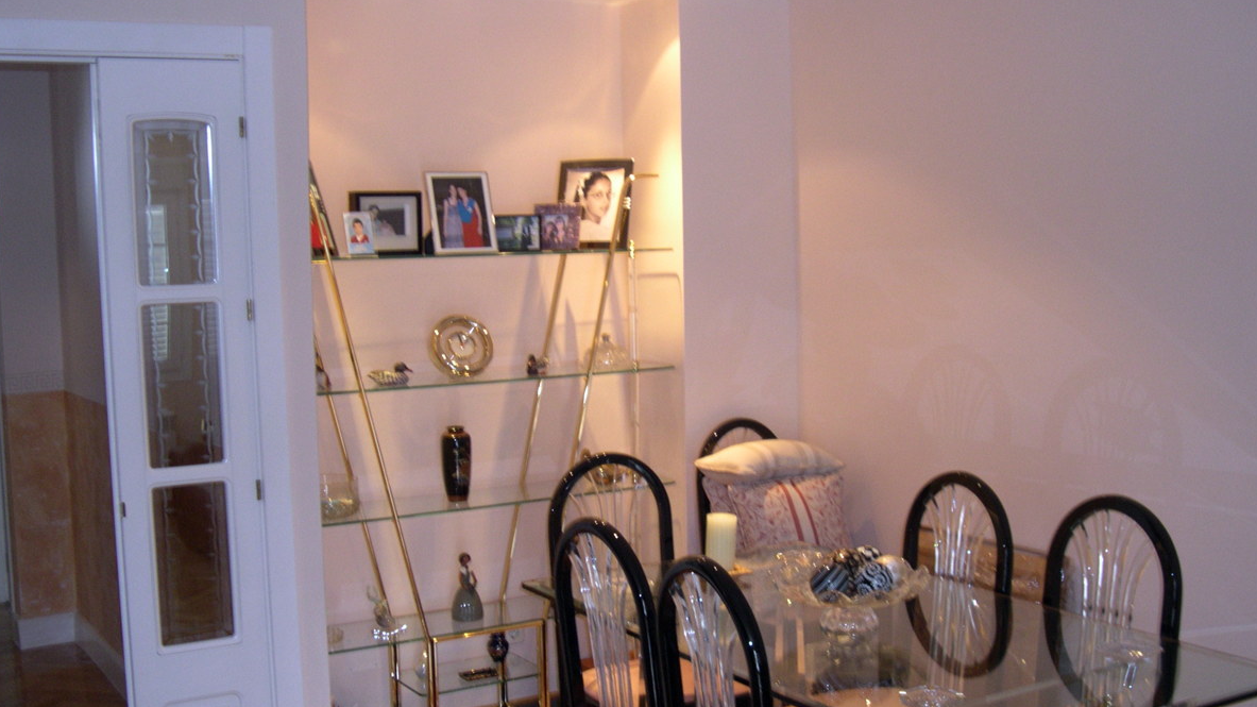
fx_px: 1400
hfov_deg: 48.4
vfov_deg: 28.3
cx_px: 626
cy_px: 363
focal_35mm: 42
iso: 200
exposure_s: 1/5.3
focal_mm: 8
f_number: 2.8
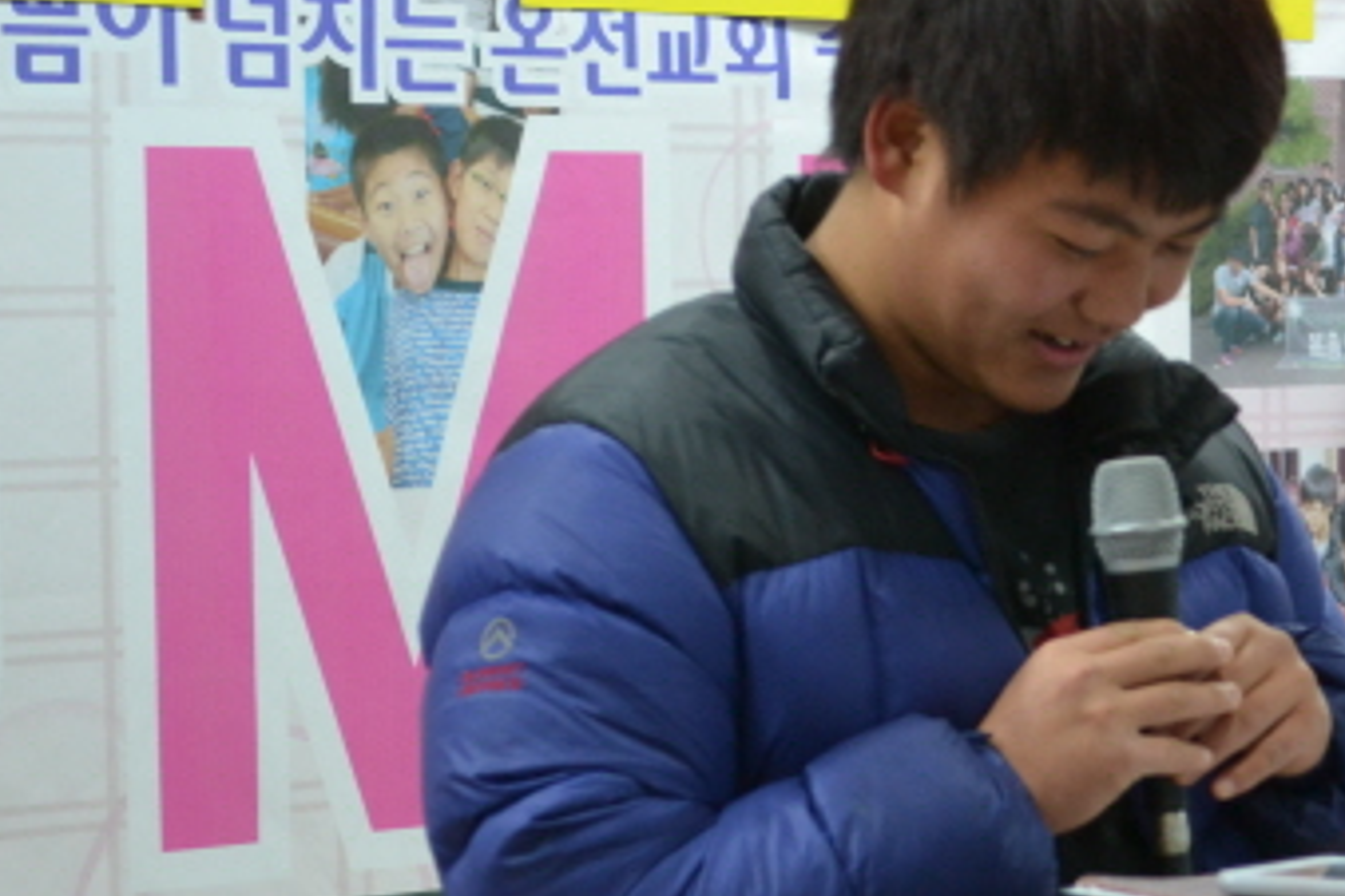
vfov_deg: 9.5
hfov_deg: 14.0
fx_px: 5380
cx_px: 1432
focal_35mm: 144
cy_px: 545
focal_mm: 44
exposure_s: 1/20
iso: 800
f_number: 5.3
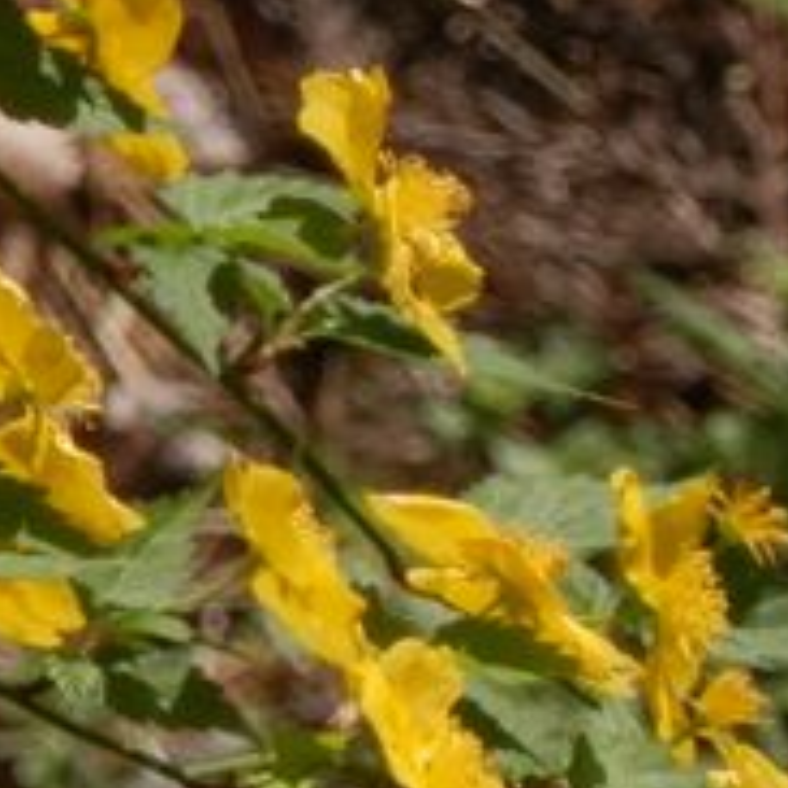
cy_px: 112
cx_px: -465
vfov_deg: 0.9
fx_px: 49809
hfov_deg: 0.9
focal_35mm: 1934
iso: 80
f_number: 6.9
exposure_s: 1/250
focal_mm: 90
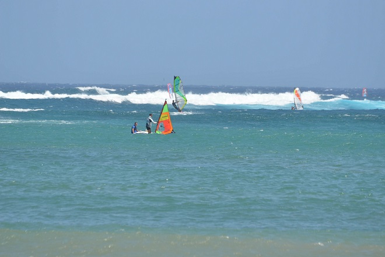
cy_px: 128
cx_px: 192
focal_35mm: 450
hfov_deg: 4.6
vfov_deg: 3.1
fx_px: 4812
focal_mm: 300
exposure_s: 1/800
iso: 200
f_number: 7.1
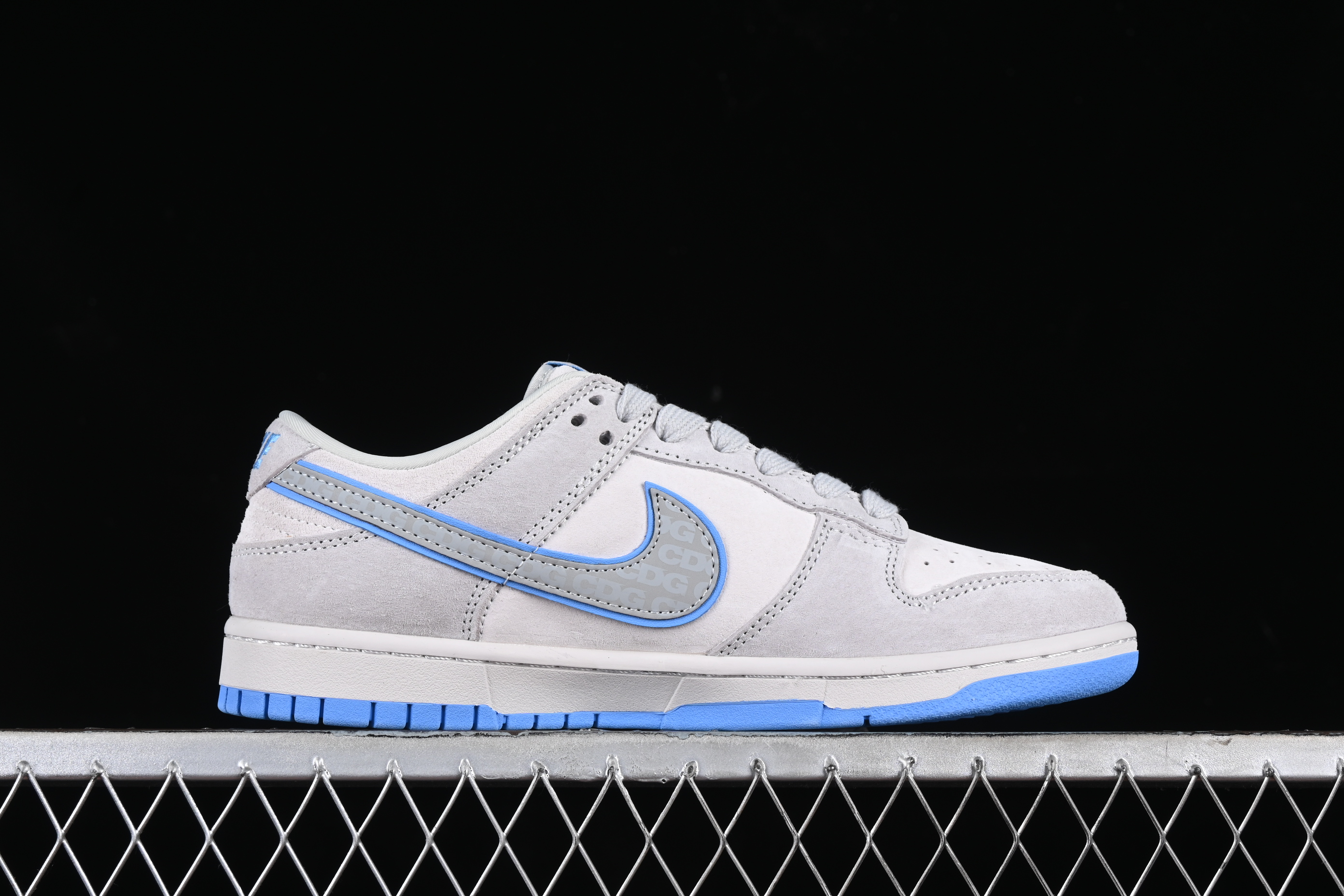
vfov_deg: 18.2
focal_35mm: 75
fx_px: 2800
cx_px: 672
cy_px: 448
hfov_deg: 27.0
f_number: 8
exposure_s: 1/80
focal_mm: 50
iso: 160
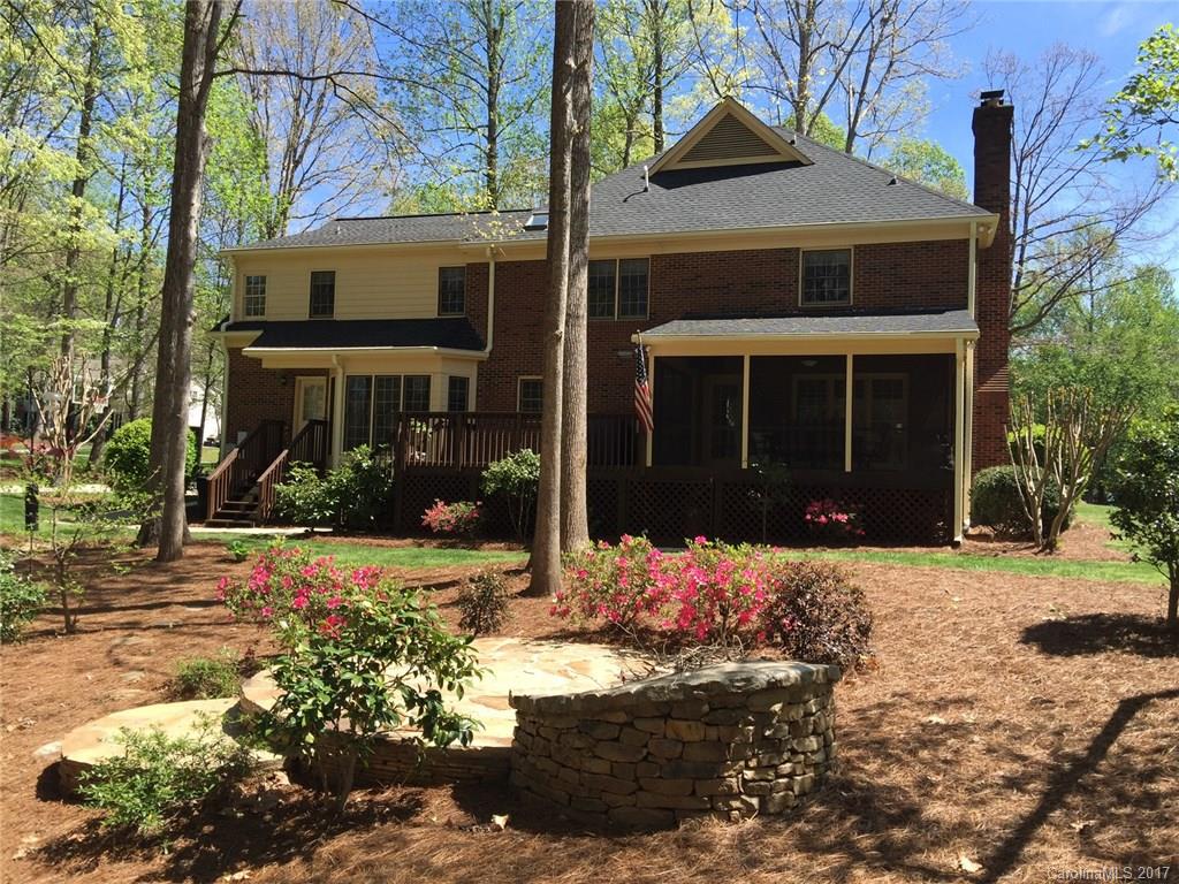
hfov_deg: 61.7
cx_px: 590
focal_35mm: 29
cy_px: 442
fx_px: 988
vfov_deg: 48.2
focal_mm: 4.15
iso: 32
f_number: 2.2
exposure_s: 1/746
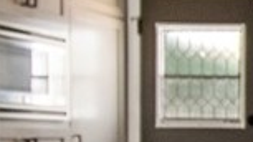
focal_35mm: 105
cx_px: 579
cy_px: 121
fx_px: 704
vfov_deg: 11.5
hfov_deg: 14.6
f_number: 5.6
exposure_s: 1/80
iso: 320
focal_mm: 10
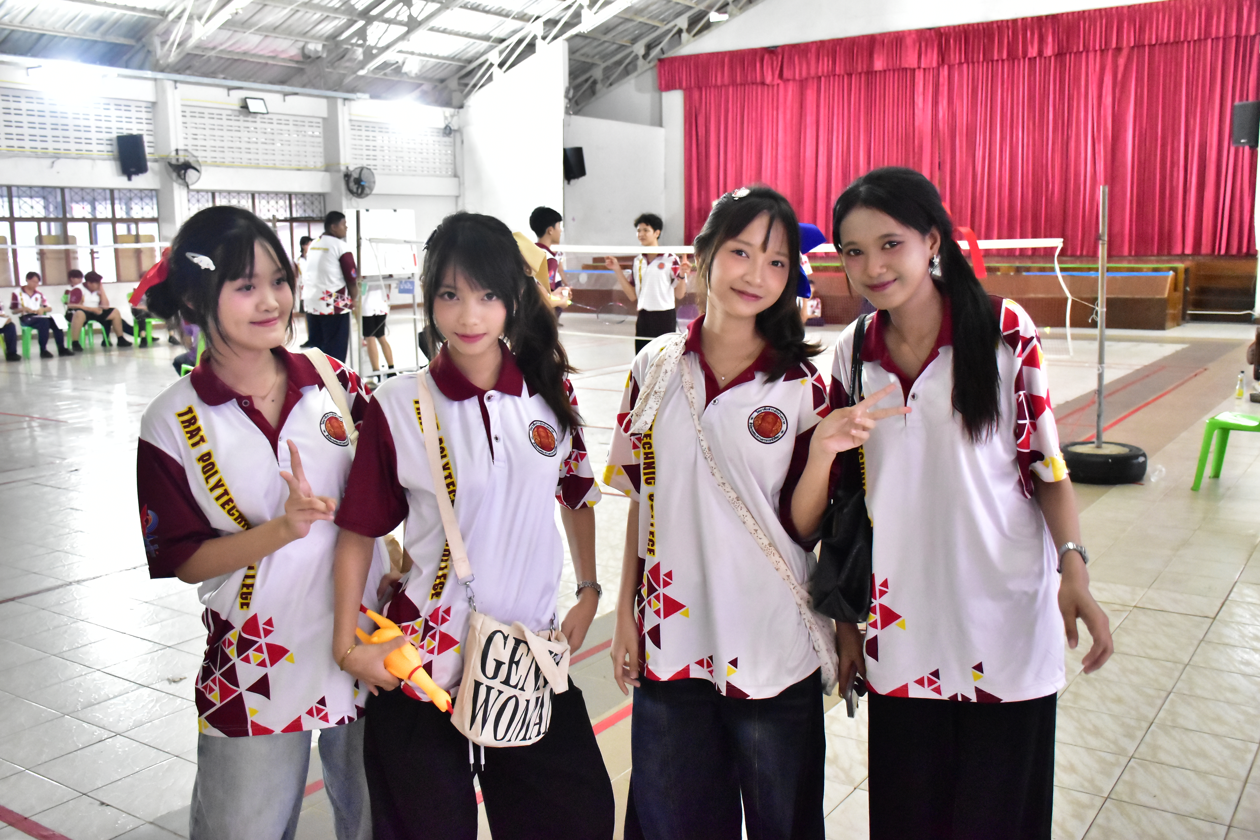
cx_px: 630
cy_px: 420
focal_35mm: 34
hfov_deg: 55.1
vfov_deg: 38.4
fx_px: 1207
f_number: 4.5
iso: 5000
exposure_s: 1/200
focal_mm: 23
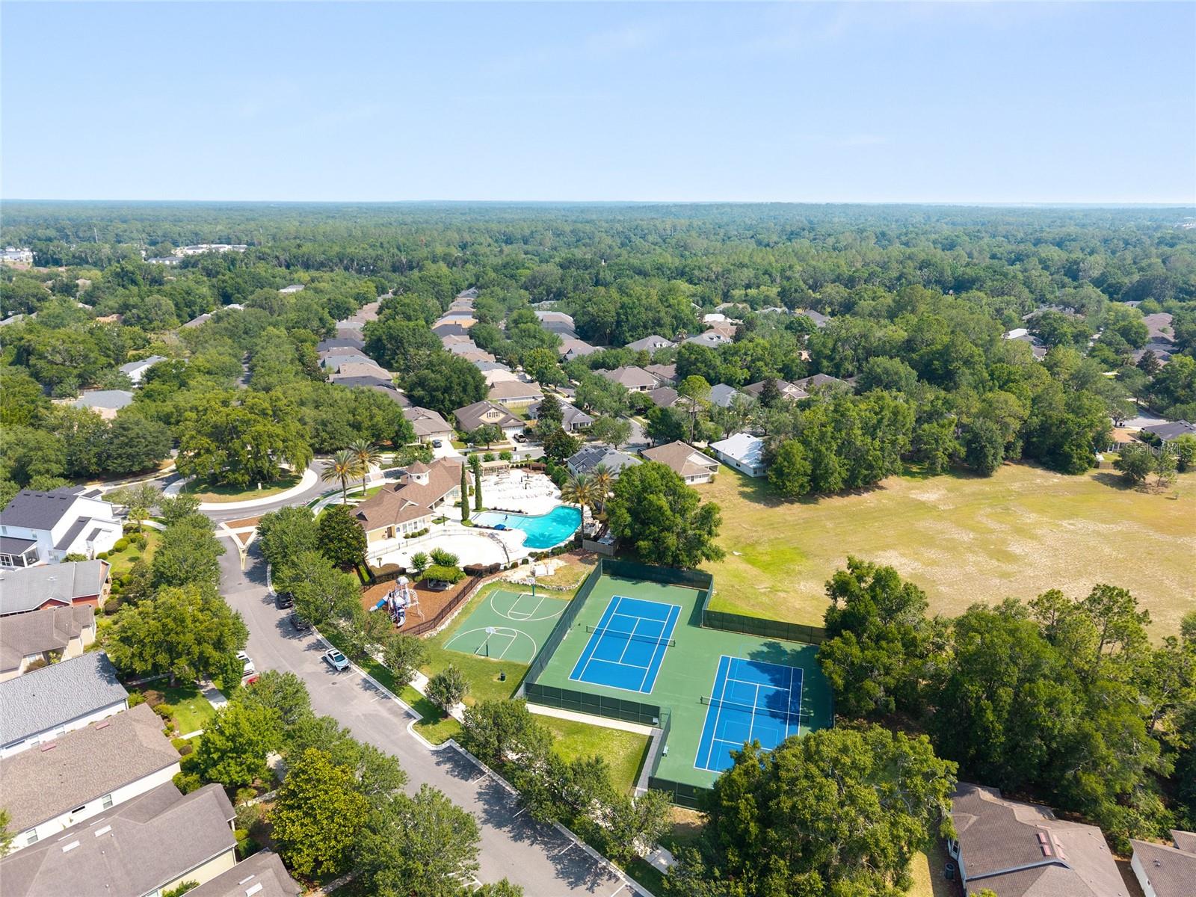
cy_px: 448
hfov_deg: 71.6
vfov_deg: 56.8
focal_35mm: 24
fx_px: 829
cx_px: 598
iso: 170
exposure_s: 1/2500
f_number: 1.8
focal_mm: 8.67
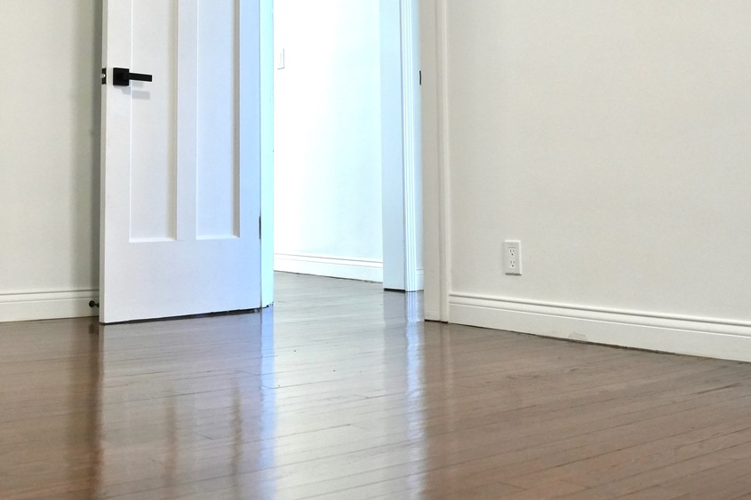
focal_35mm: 46
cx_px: 215
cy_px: 75
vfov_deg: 28.4
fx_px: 959
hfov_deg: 41.8
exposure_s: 1/160
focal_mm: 16
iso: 800
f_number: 4
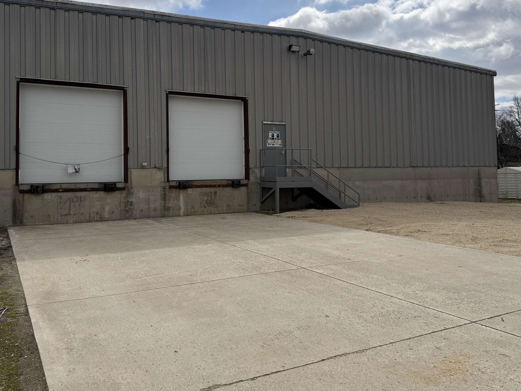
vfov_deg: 45.2
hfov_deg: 58.3
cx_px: 256
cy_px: 158
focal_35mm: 31
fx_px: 467
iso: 125
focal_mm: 6.76
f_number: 1.78
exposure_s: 1/14286
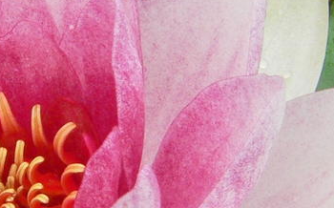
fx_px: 10731
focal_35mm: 1180
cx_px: 5
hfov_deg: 1.8
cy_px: 170
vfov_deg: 1.1
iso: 400
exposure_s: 1/200
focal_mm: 63.2
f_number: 7.3
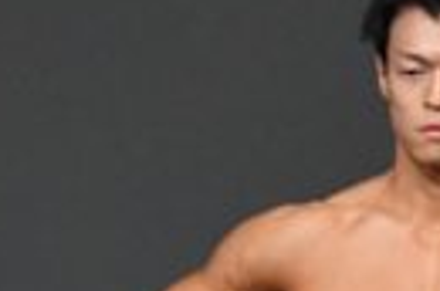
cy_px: 778
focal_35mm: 1883
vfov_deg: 0.7
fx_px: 22958
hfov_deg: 1.1
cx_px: -523
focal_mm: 210
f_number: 5.6
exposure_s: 1/400
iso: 5000
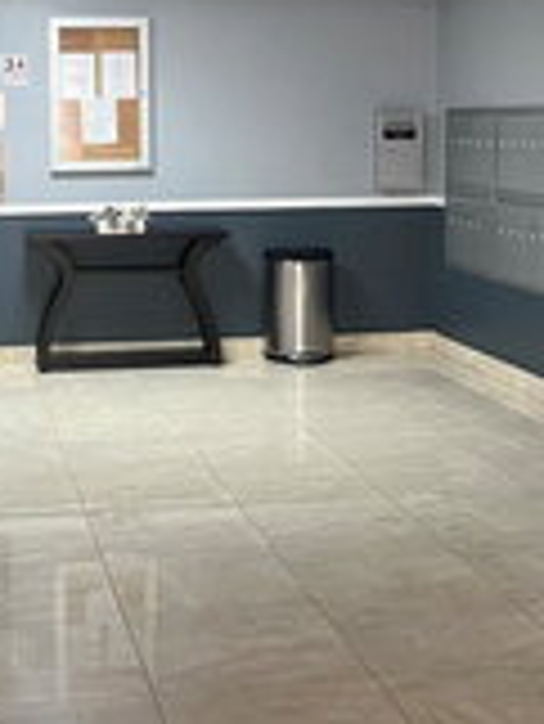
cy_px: 234
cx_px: 137
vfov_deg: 27.9
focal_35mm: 69
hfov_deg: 21.2
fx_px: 1444
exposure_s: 1/60
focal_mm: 5.7
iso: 160
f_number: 1.5
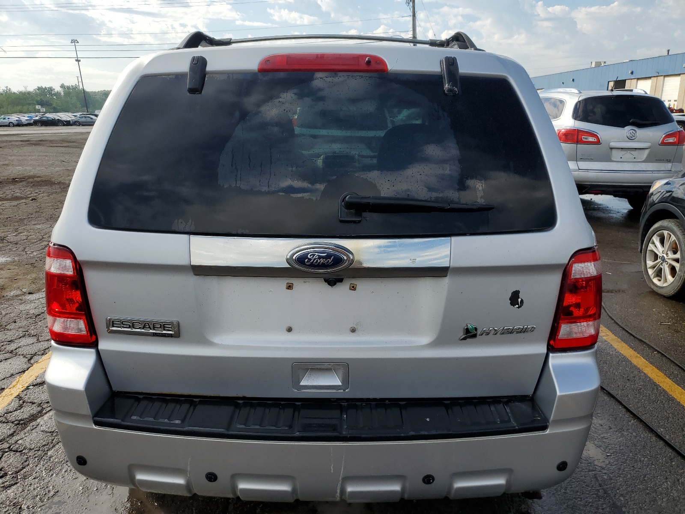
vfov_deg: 53.1
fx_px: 515
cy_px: 257
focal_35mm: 26
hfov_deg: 67.3
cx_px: 342
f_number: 1.5
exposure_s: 1/3333
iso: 50
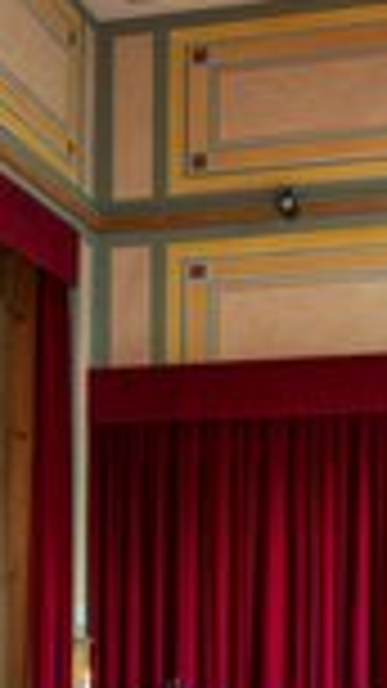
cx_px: -261
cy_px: 607
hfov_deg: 10.9
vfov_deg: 20.0
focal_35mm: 105
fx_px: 1917
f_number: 13
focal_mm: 32
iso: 100
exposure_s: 1
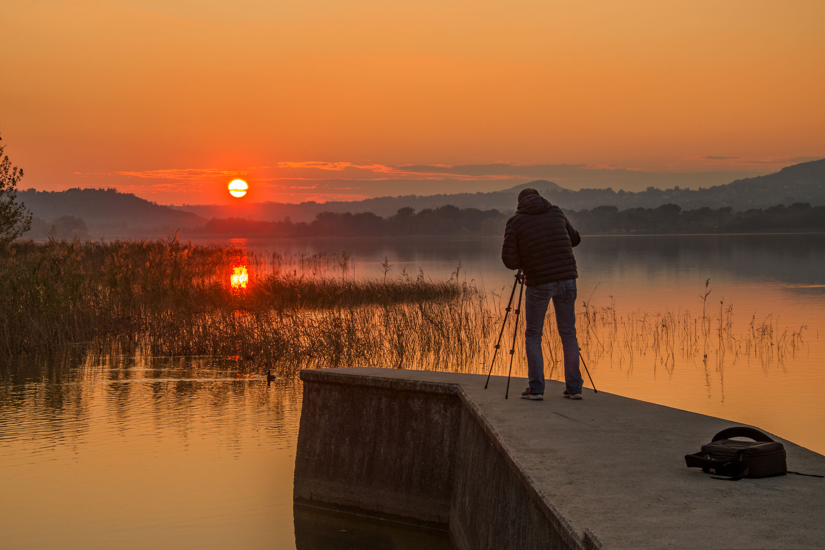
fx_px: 1787
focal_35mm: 78
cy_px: 275
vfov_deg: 17.5
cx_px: 412
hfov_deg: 26.0
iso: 160
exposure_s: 1/125
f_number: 9
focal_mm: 52
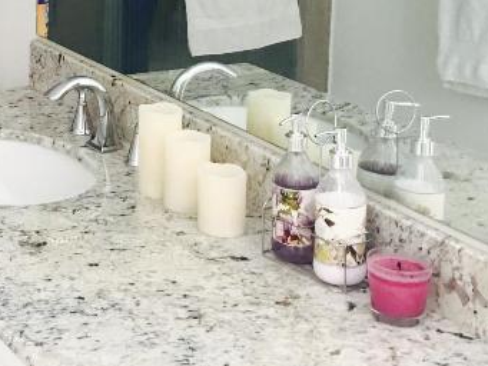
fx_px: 1227
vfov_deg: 16.4
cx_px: -77
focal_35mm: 87
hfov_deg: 21.1
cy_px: -47
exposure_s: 1/15
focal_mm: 4.15
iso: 32
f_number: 2.2
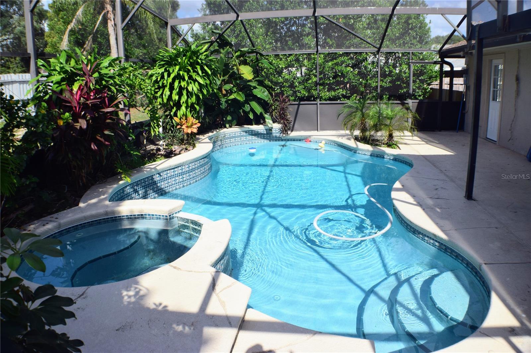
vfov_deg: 40.0
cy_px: 176
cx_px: 266
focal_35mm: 33
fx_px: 487
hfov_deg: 57.2
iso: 400
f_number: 11
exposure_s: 1/400
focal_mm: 22
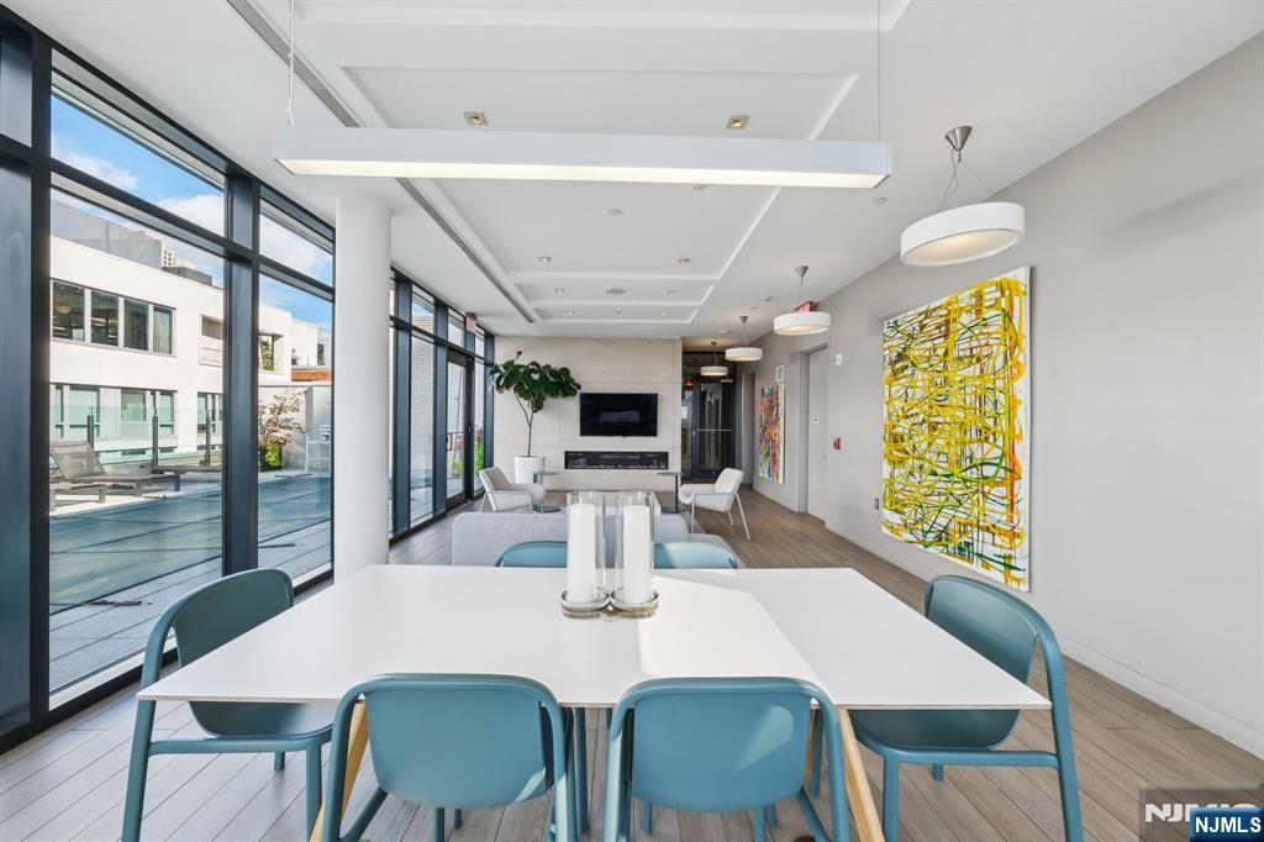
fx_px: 421
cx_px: 632
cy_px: 421
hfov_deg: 112.6
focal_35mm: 12
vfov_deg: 90.0
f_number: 8
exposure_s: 1/80
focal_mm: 8
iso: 200
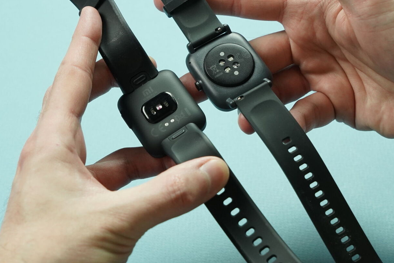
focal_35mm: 90
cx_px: 216
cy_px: 105
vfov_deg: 15.2
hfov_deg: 22.6
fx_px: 985
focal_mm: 57
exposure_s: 1/160
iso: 2500
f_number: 7.1
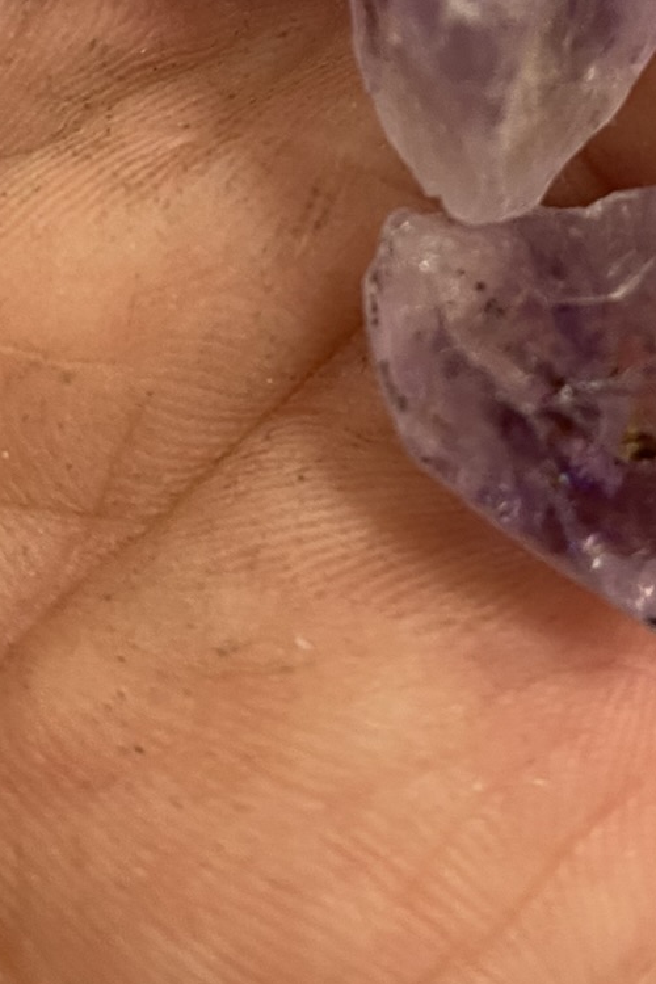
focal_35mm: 71
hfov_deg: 19.0
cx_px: 513
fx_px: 1941
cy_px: -110
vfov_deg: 26.2
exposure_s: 1/60
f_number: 1.8
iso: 125
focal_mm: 4.25
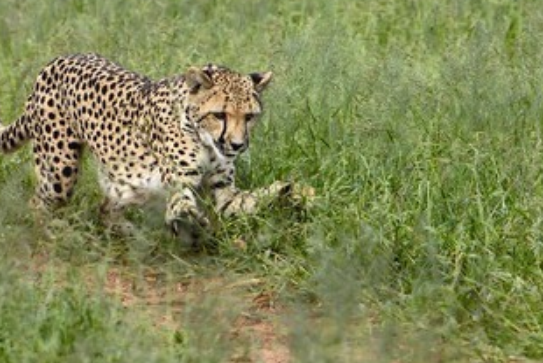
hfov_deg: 7.6
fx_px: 4089
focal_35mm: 271
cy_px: 191
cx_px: 277
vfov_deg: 5.1
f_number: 6.3
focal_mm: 200
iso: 1000
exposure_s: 1/1600
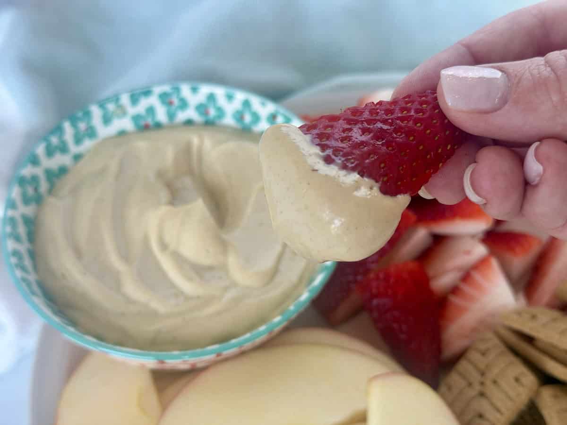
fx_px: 786
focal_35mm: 48
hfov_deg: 39.7
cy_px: 212
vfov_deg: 30.3
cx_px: 284
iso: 100
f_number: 1.8
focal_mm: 6.8
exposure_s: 1/60
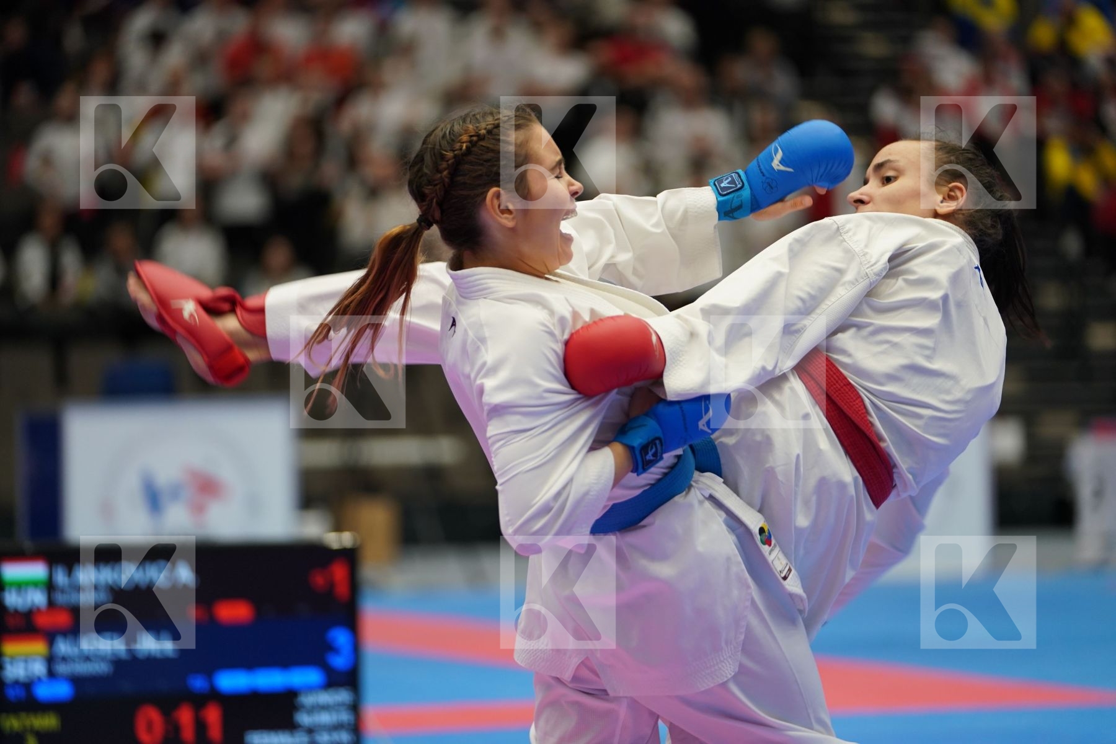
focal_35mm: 159
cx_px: 558
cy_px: 372
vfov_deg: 8.6
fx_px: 4929
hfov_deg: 12.9
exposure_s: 1/500
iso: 1000
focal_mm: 159
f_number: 2.8
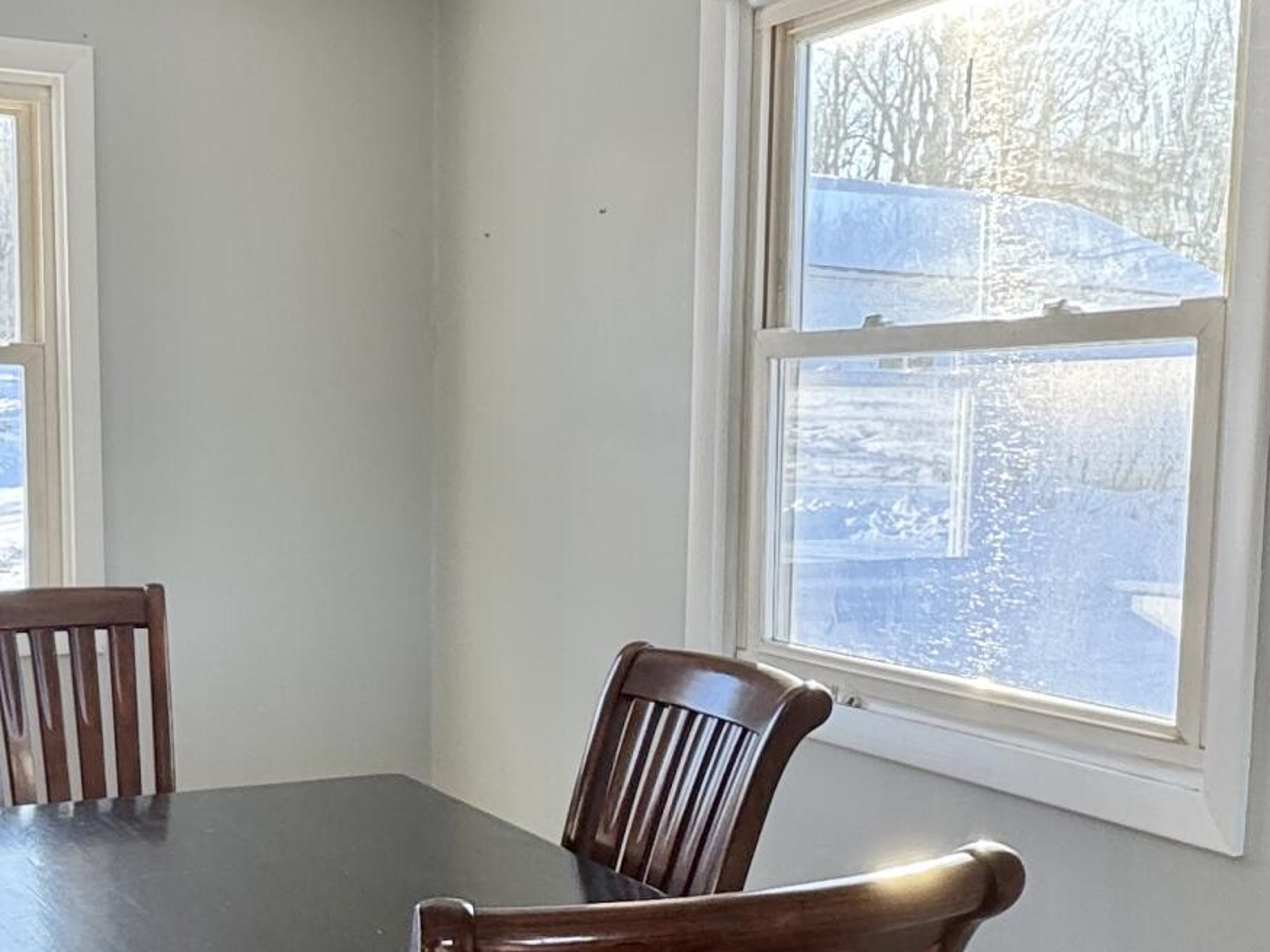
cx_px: 528
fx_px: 1761
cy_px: 628
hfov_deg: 39.5
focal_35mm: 48
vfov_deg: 30.1
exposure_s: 1/135
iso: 40
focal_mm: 2.22
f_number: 2.2
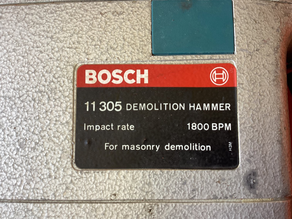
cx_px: 146
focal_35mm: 31
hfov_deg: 58.3
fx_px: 262
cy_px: 110
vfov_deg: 45.4
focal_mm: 3.3
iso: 50
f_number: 2.4
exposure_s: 1/60
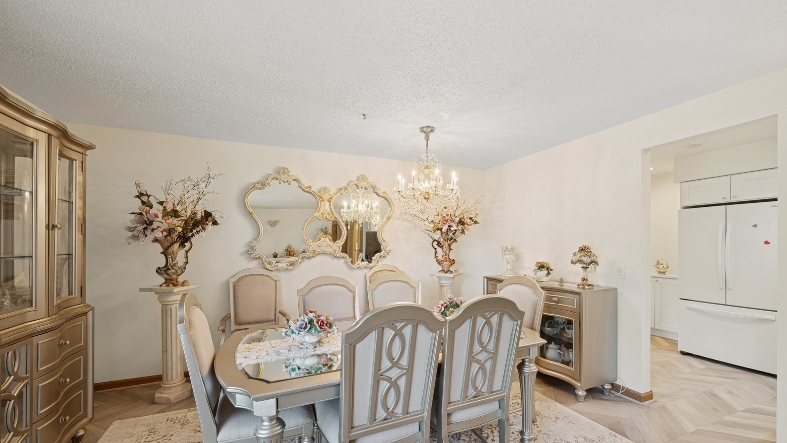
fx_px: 313
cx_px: 397
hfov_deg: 103.0
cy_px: 240
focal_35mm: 15
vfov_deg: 70.4
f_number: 9
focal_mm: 14
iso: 200
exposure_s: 1/6
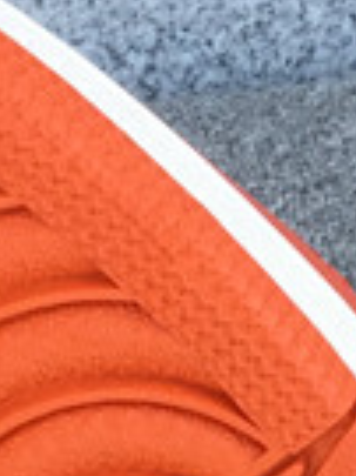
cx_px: 162
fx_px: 2843
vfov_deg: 9.2
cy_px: 813
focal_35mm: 207
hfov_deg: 7.2
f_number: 2.4
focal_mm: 3.3
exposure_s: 1/242
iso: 25
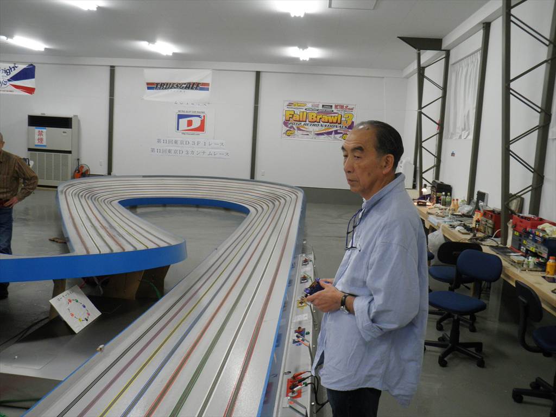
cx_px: 278
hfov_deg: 54.0
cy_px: 208
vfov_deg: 41.8
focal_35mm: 34
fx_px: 546
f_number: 3.5
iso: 200
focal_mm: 6.1
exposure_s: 1/25
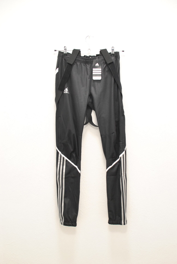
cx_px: 88
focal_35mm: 52
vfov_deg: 37.8
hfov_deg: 25.8
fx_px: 386
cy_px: 132
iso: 800
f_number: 4
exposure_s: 1/80
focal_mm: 35
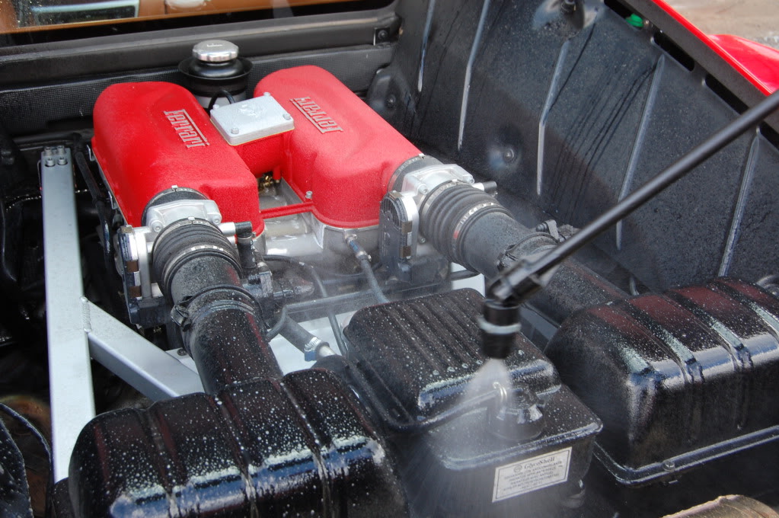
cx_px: 390
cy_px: 259
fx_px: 1038
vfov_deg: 28.0
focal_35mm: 48
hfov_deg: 41.1
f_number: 8
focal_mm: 32
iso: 400
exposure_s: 1/60
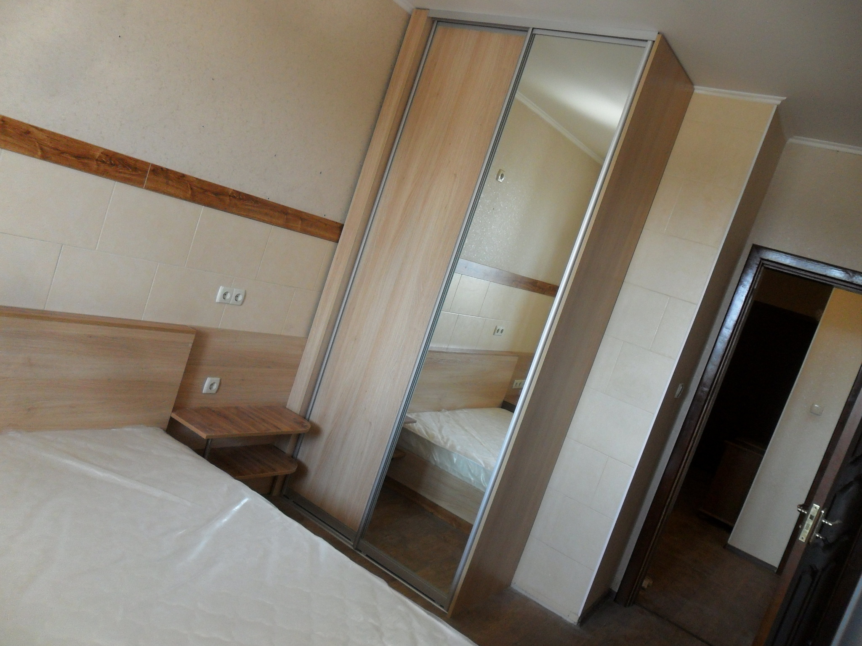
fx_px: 672
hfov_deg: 65.3
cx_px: 431
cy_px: 323
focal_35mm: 27
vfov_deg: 51.4
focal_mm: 4.9
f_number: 3.5
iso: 120
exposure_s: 1/45
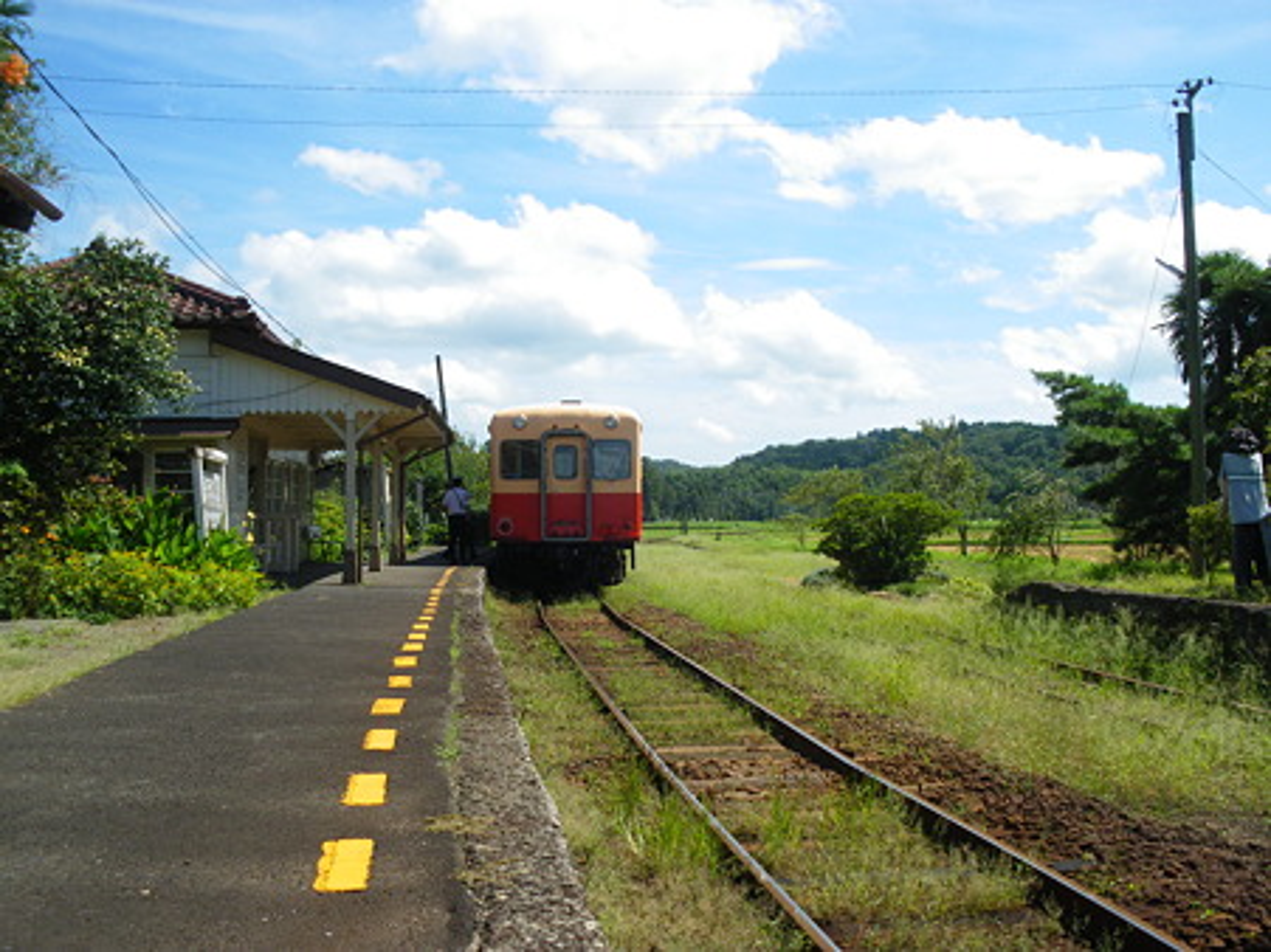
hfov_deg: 51.4
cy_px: 476
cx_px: 636
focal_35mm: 36
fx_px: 1321
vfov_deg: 39.6
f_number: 5.4
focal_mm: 6.3
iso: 64
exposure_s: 1/250
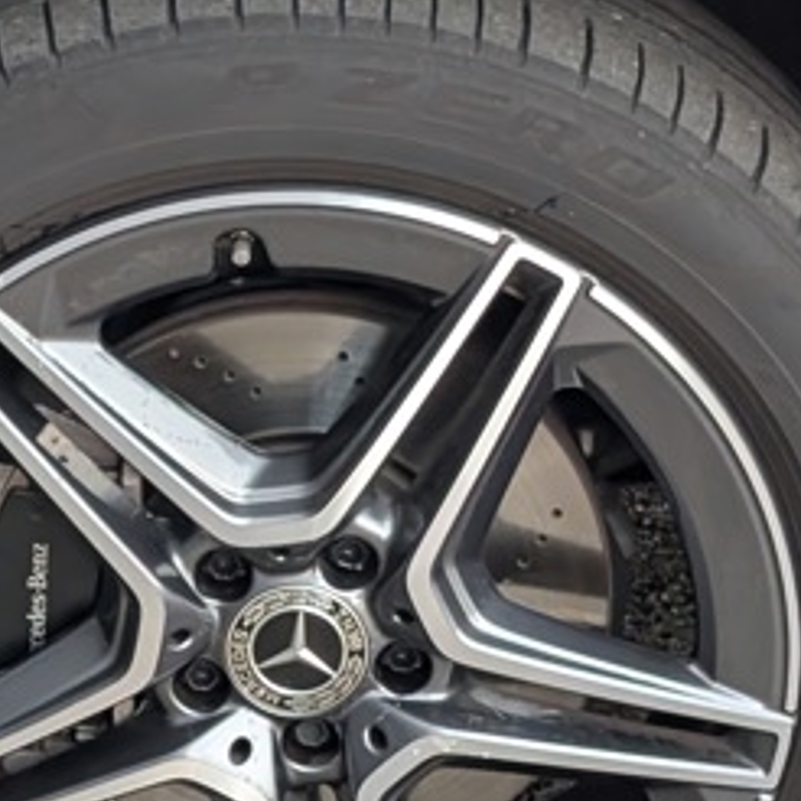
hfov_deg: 12.4
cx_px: 287
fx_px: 3691
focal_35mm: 141
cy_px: 602
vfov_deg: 12.3
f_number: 1.68
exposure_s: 1/513
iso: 397
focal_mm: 6.9
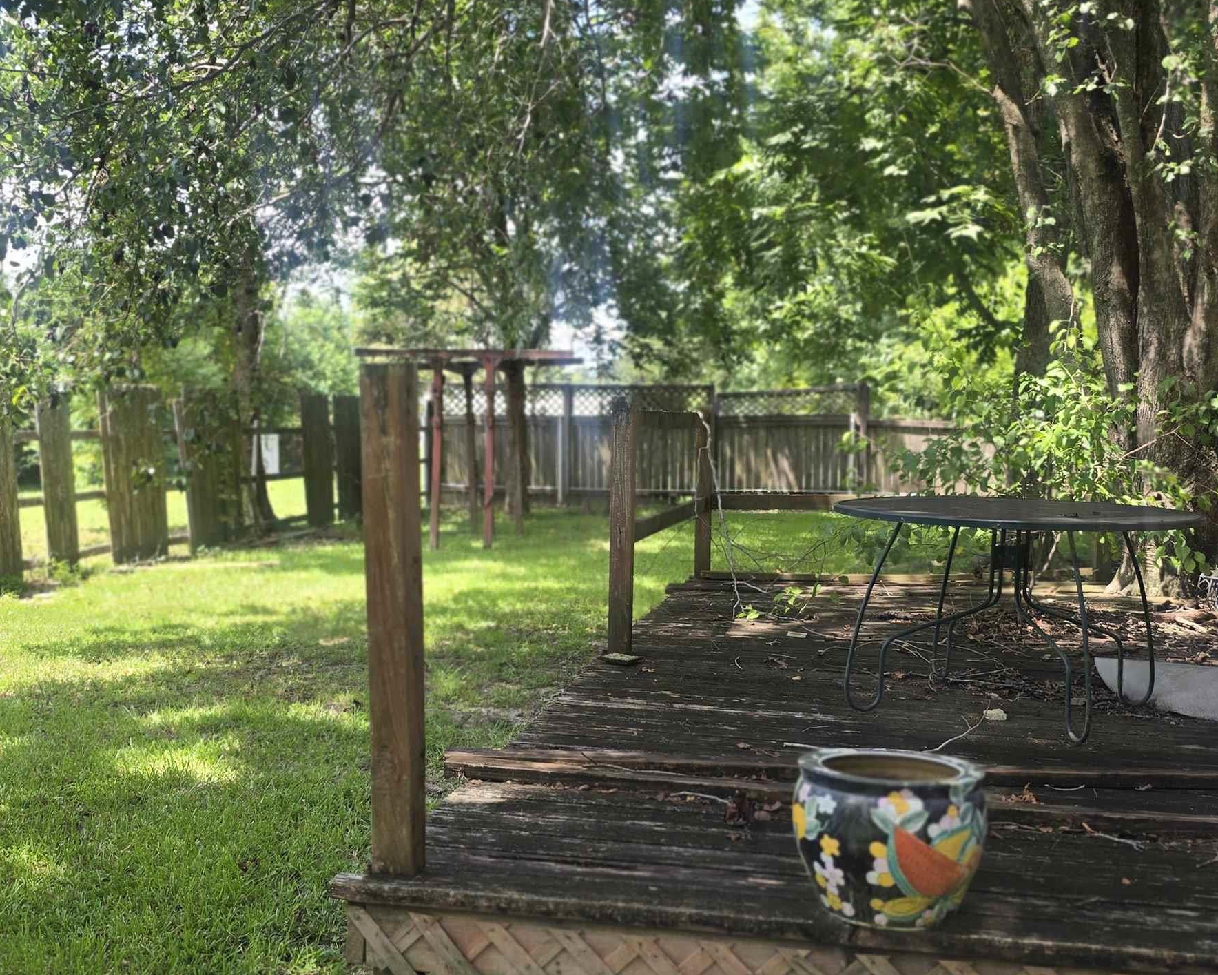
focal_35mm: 39
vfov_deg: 38.2
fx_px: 1406
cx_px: 559
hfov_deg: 46.8
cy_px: 557
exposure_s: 1/120
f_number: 1.7
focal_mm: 6.3
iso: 12
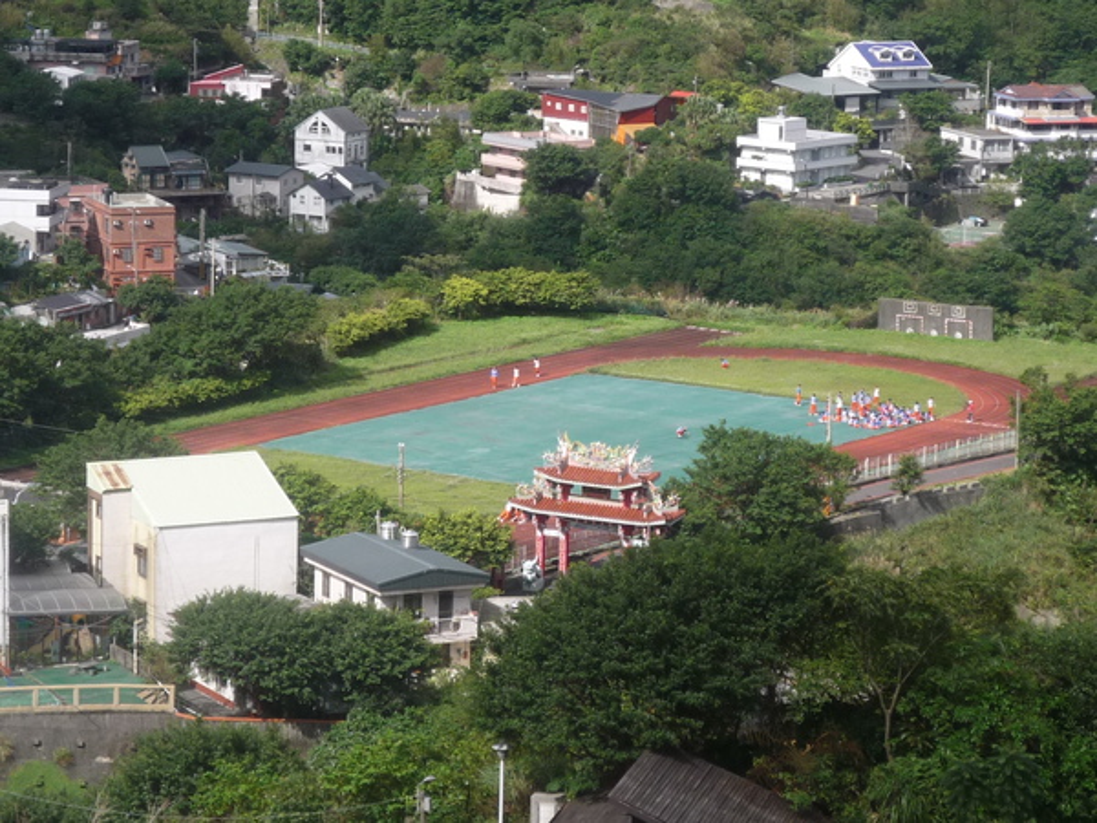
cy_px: 412
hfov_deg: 14.1
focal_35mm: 140
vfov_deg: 10.6
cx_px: 548
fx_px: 4437
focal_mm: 14.2
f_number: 5.6
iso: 100
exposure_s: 1/400
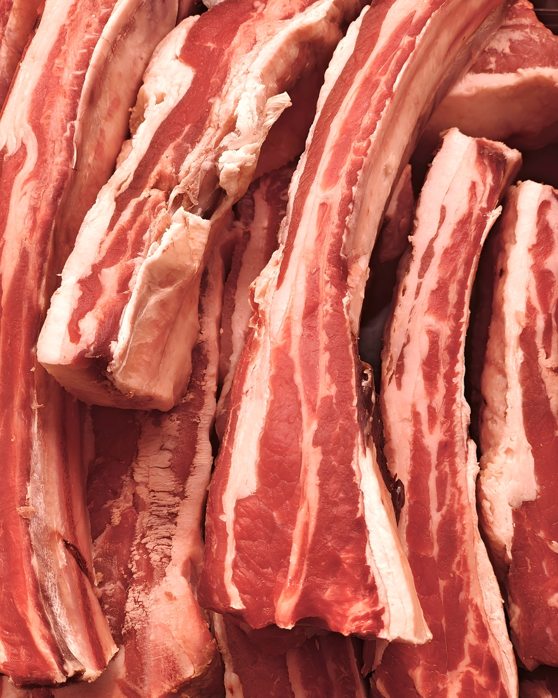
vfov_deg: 37.3
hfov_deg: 30.3
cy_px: 366
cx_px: 277
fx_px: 1032
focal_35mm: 50
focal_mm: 7.1
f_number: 2
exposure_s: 1/100
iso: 320
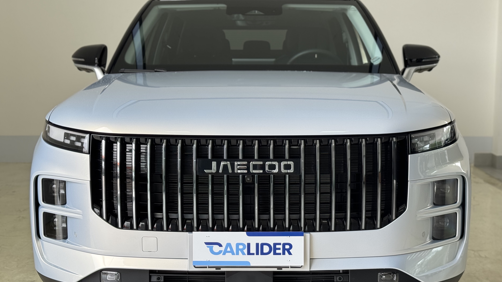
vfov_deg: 21.5
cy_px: 147
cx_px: 258
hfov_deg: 37.2
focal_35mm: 56
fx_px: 745
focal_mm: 6.76
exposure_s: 1/448
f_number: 1.78
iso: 64
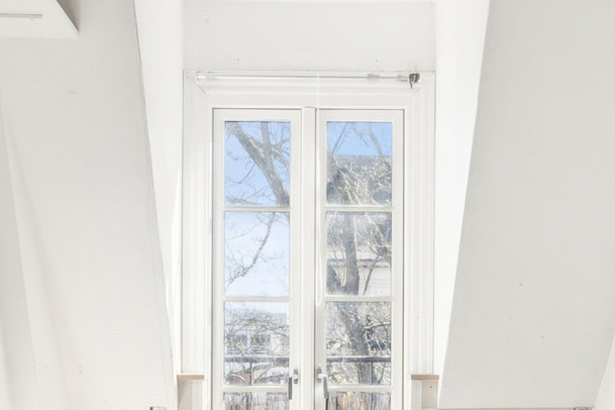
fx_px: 1179
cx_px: 367
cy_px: 375
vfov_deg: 19.4
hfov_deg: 29.2
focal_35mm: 69
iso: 200
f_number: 5.6
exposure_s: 1/50
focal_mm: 14
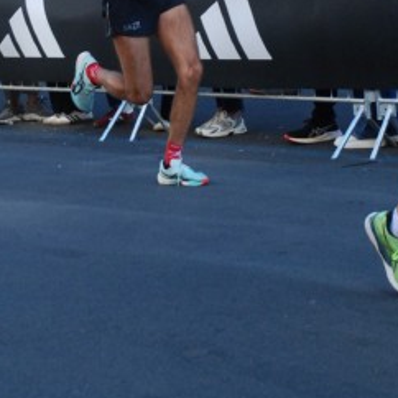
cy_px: -18
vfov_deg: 10.5
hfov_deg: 10.6
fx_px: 2146
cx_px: 134
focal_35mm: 165
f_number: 5
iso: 1000
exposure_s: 1/640
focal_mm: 52
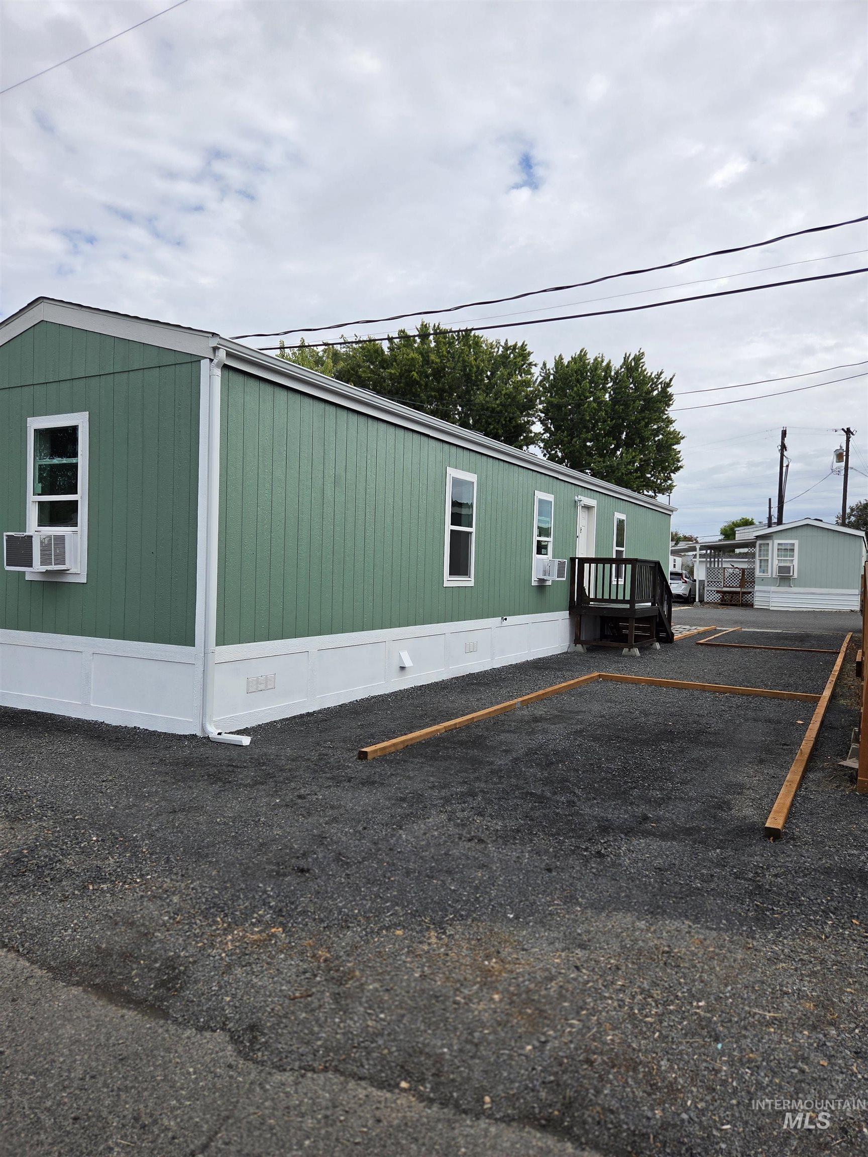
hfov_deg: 58.9
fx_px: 769
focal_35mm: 23
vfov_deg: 73.9
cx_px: 434
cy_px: 578
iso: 80
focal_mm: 5.4
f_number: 1.8
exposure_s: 1/3988
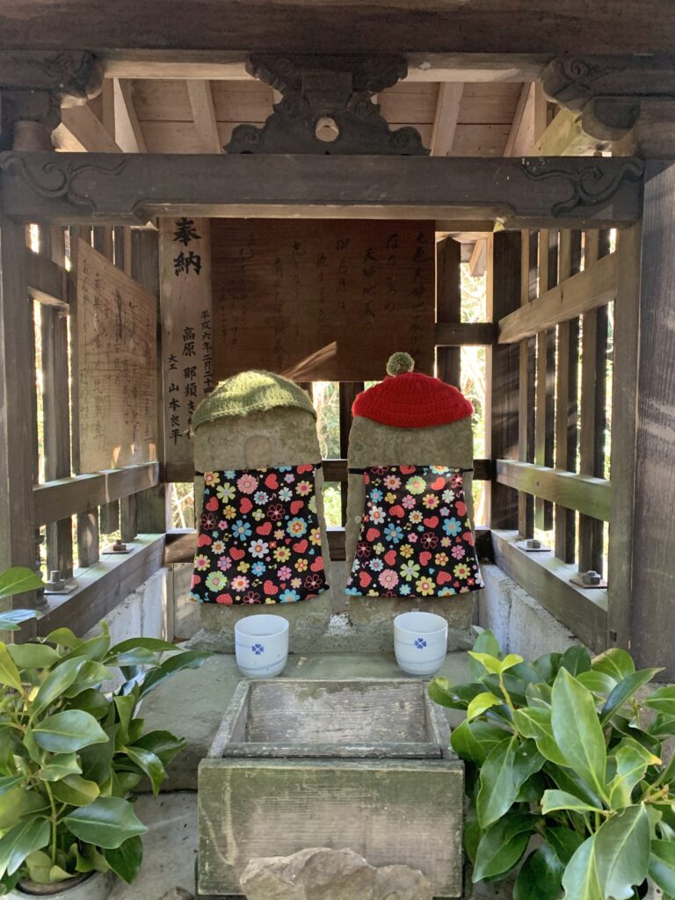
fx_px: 676
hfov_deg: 53.1
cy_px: 450
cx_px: 338
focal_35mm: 26
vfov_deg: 67.3
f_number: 1.8
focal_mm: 4.25
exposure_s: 1/60
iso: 400
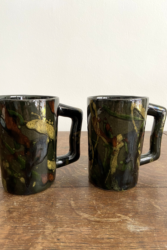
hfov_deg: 46.4
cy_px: 123
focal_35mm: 28
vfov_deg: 65.5
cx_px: 80
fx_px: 195
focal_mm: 4.25
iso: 125
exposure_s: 1/68
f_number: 1.8
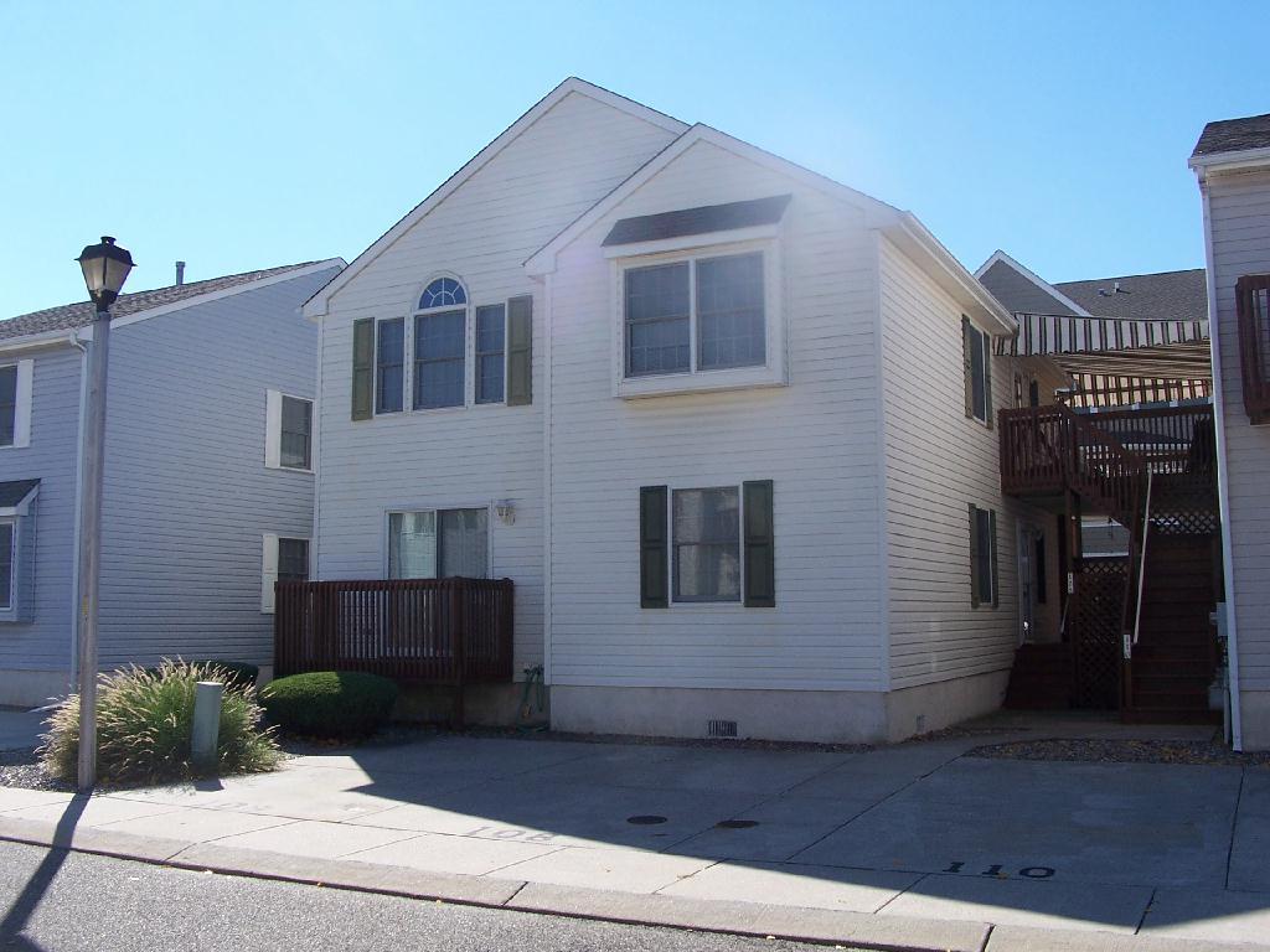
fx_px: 1284
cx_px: 635
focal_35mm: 35
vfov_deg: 40.7
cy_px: 476
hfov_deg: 52.6
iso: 80
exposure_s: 1/750
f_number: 4
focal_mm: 6
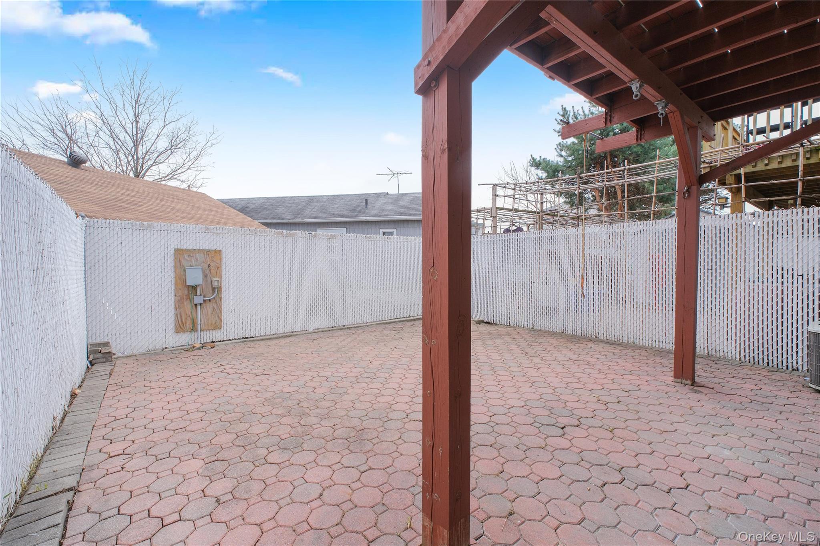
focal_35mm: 15
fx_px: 342
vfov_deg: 77.3
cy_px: 273
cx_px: 410
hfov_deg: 100.4
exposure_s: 1/60
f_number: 8
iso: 200
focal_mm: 10
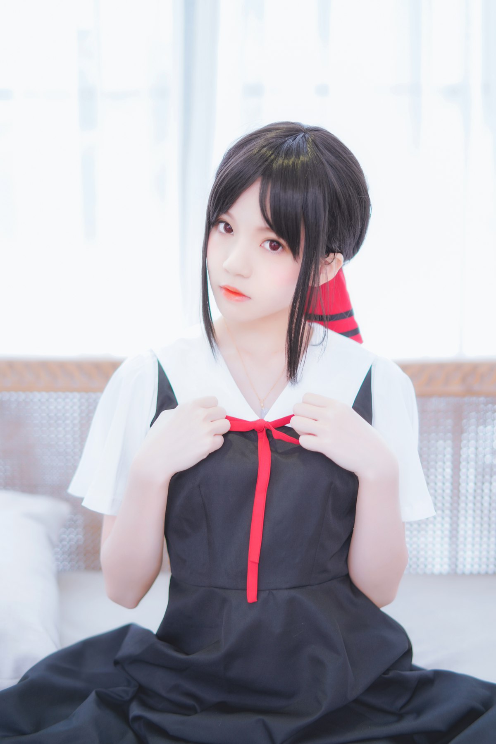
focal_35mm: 50
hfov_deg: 27.0
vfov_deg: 39.6
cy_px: 372
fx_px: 1033
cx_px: 248
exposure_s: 1/80
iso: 100
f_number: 1.4
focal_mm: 50
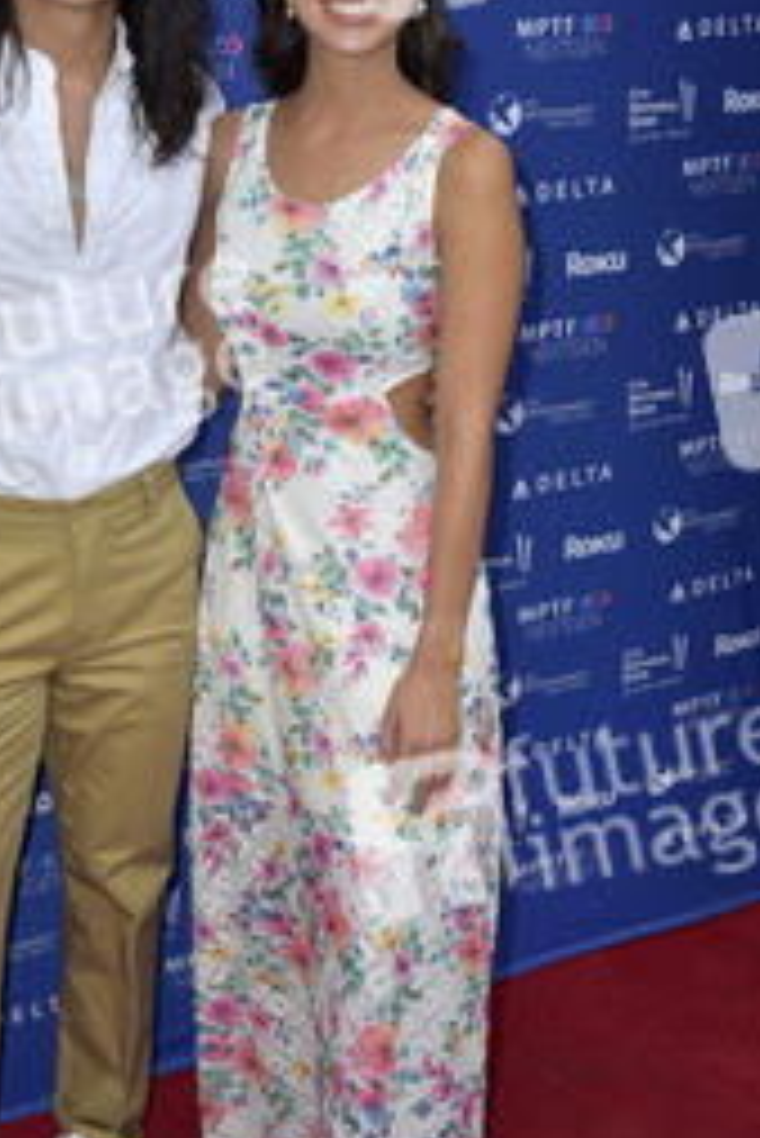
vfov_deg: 35.0
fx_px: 1802
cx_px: 169
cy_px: 589
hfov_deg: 23.5
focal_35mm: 57
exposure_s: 1/250
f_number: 7.1
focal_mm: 36
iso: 320
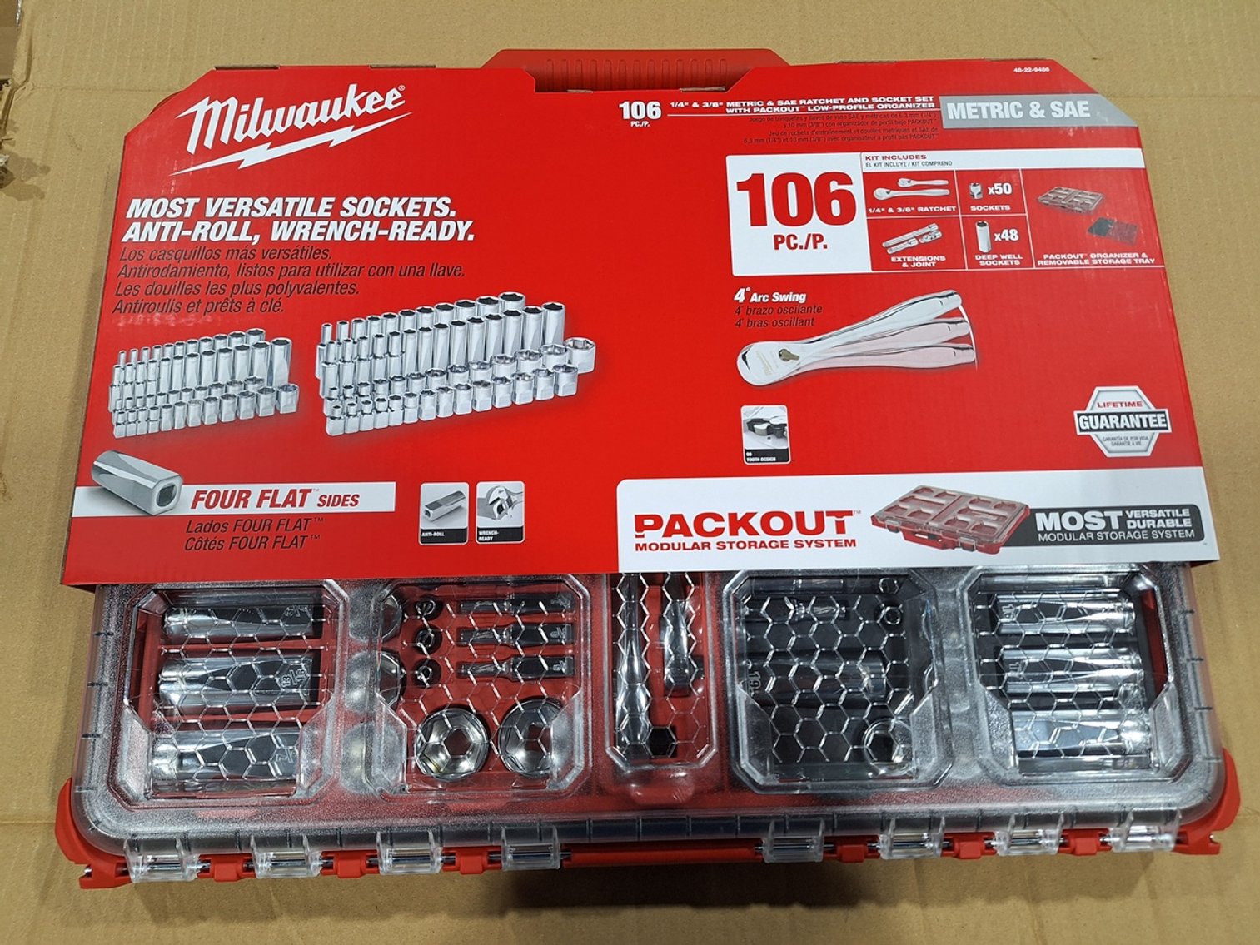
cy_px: 472
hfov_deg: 73.9
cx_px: 630
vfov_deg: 58.9
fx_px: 837
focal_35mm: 23
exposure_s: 1/40
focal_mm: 5.54
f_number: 1.8
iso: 80
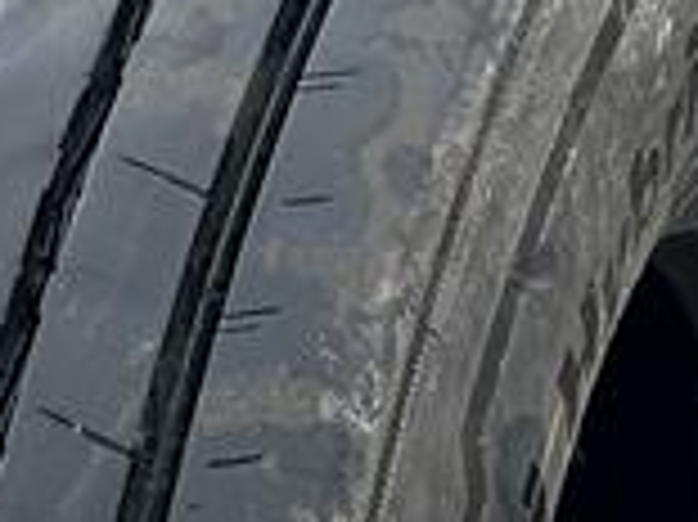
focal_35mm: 172
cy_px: 864
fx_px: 3466
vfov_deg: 8.4
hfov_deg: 11.4
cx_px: -27
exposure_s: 1/366
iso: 50
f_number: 1.5
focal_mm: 5.7
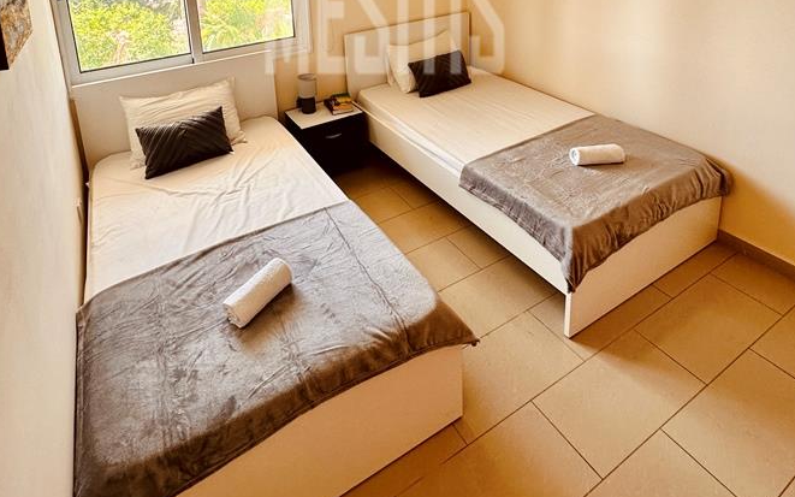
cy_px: 14
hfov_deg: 77.1
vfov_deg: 45.7
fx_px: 498
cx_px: 370
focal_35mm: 23
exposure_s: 1/99
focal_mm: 2.22
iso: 64
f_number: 2.2
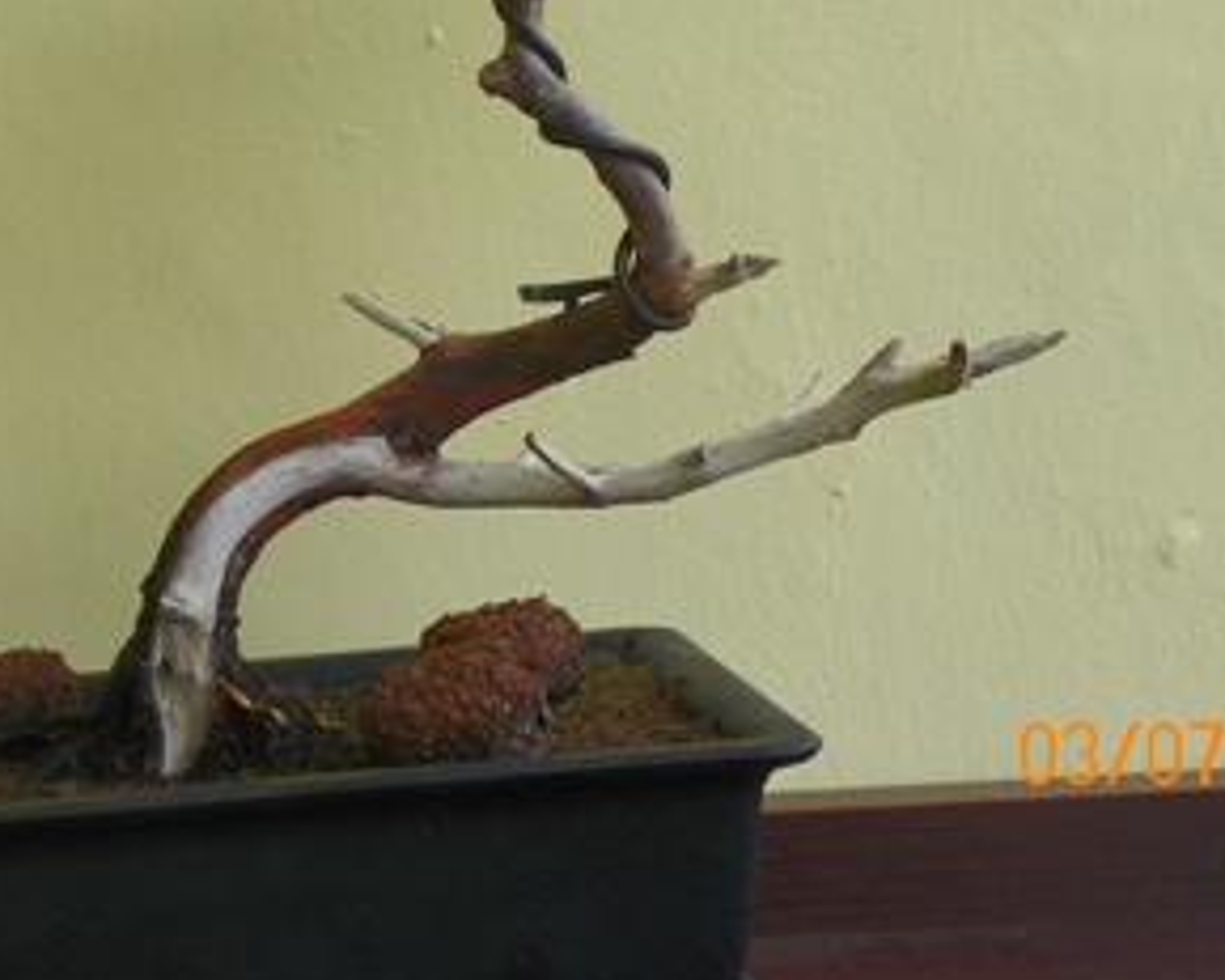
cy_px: -13
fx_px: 2899
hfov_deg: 23.7
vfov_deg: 18.6
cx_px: 381
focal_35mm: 80
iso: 64
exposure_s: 1/80
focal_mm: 6.6
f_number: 3.2
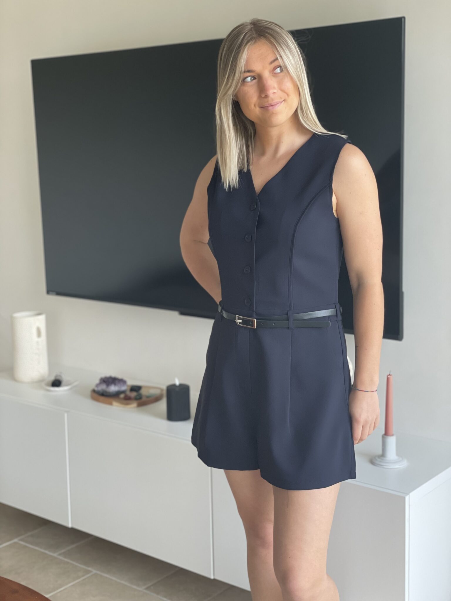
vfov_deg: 36.8
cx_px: 226
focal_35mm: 52
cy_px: 300
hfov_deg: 28.0
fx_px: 903
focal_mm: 6
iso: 80
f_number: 2
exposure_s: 1/122
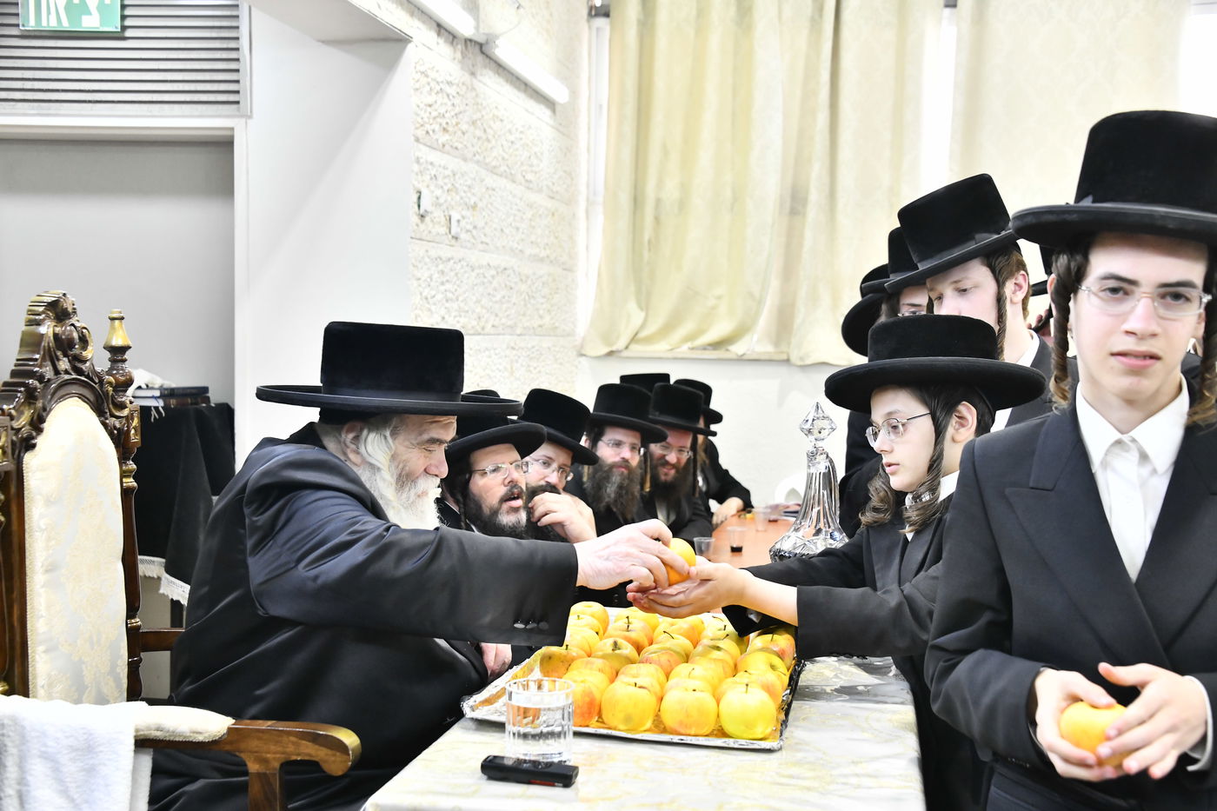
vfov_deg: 30.5
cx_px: 608
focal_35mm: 44
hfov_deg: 44.5
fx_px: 1487
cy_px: 406
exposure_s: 1/200
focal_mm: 44
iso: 2000
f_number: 5.6
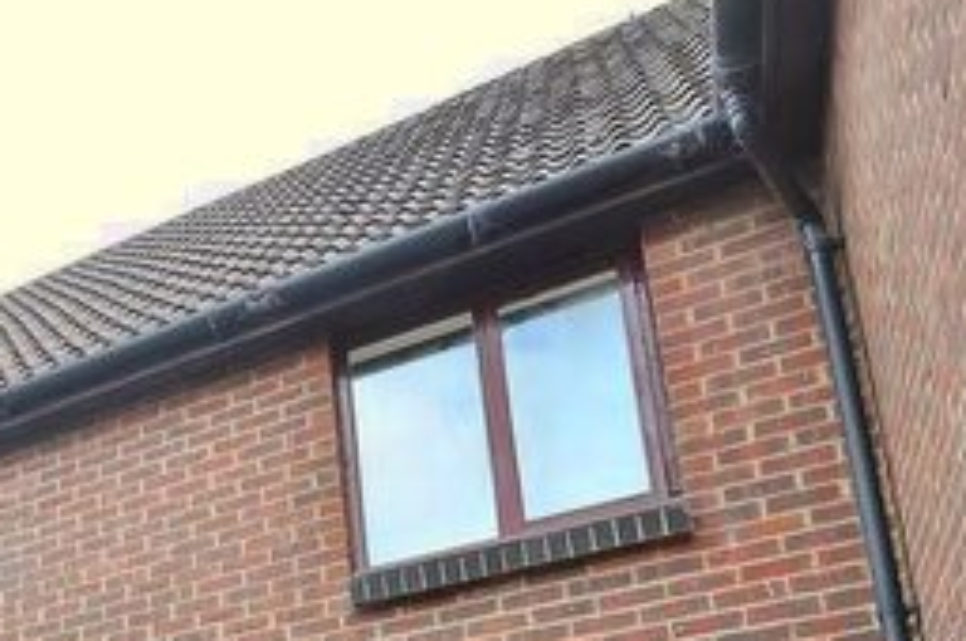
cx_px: -189
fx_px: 1099
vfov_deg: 27.0
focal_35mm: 41
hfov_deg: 36.7
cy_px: 850
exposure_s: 1/100
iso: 200
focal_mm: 10
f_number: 5.6
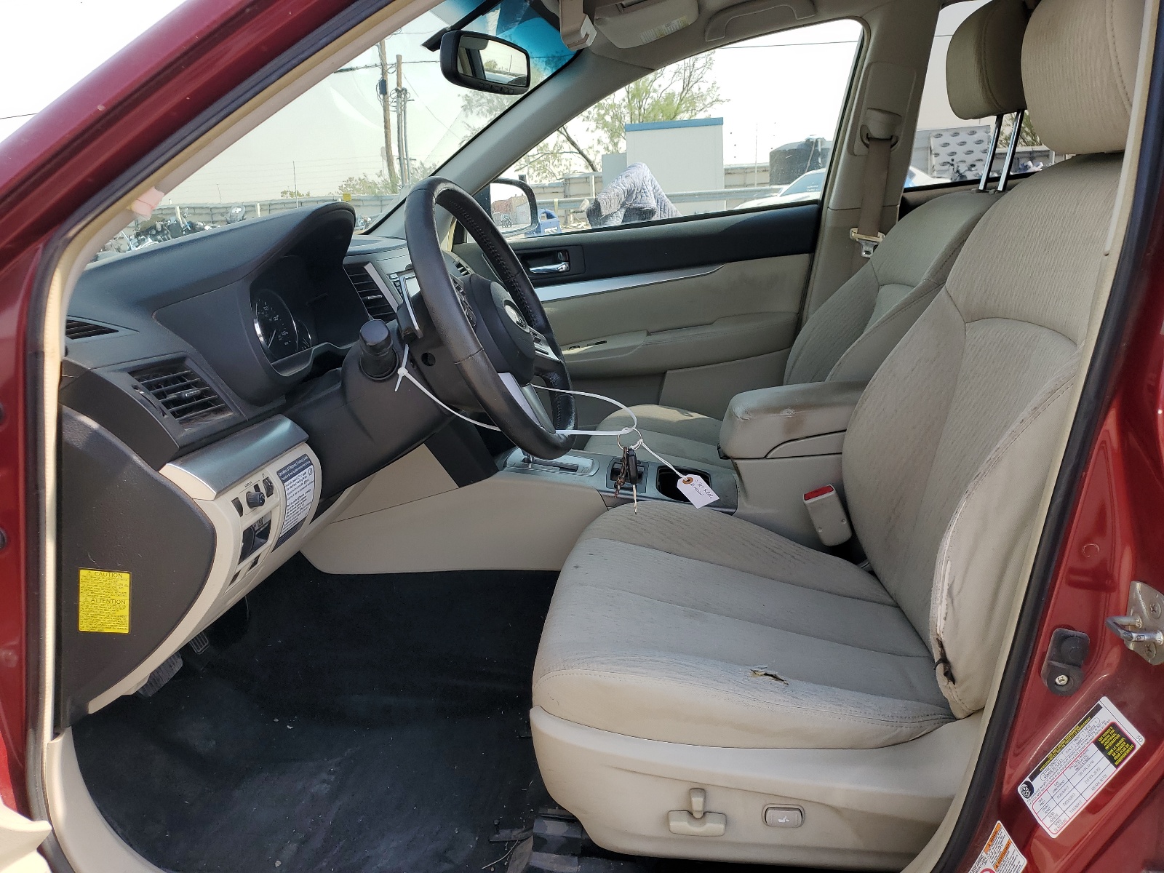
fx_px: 874
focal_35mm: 26
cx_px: 582
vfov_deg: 53.1
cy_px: 436
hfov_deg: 67.3
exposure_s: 1/909
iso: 50
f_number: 1.5
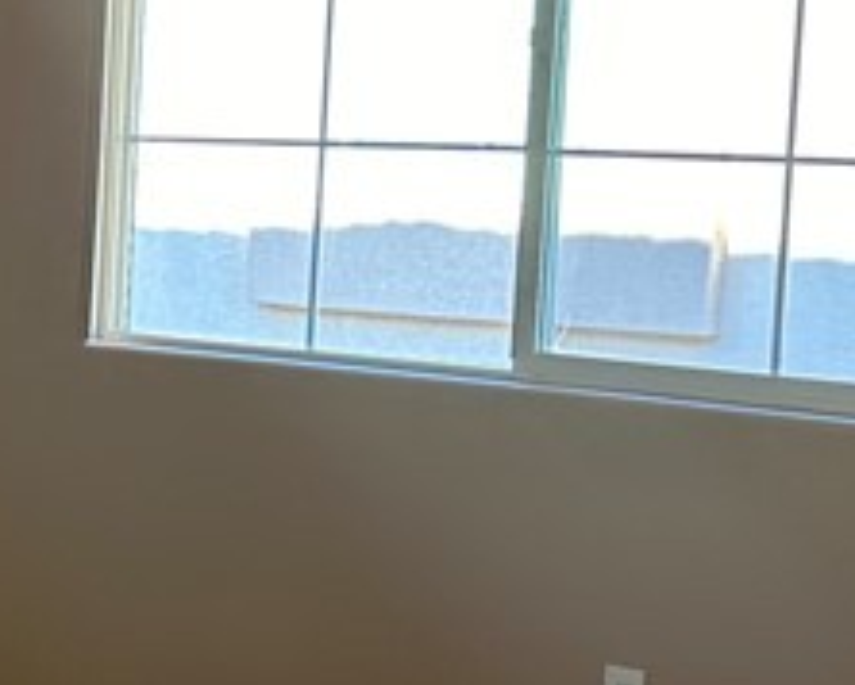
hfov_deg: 16.5
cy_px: 323
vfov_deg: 14.3
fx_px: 2735
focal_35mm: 108
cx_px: -358
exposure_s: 1/121
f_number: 1.78
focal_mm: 6.86
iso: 125
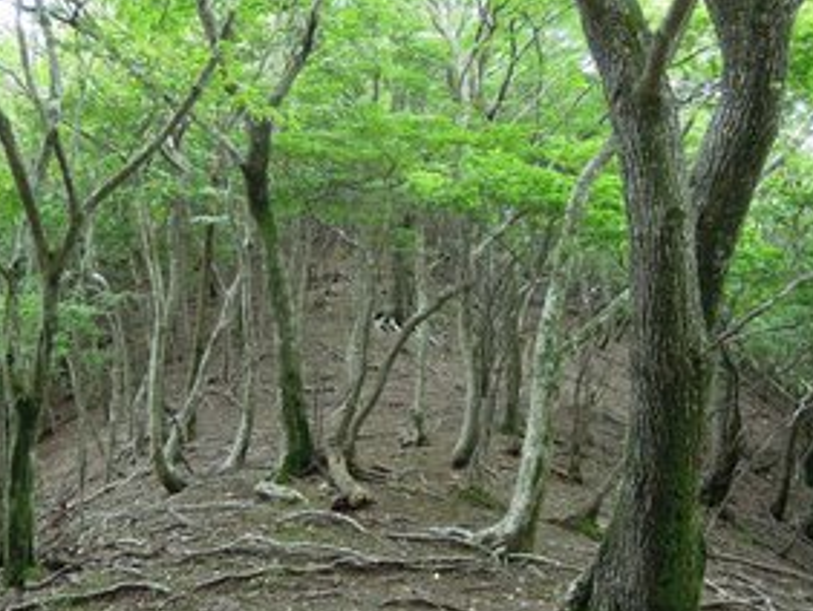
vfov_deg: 41.6
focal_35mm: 34
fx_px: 799
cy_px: 242
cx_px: 311
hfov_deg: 53.4
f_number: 1.8
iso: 160
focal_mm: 4.3
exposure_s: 1/100
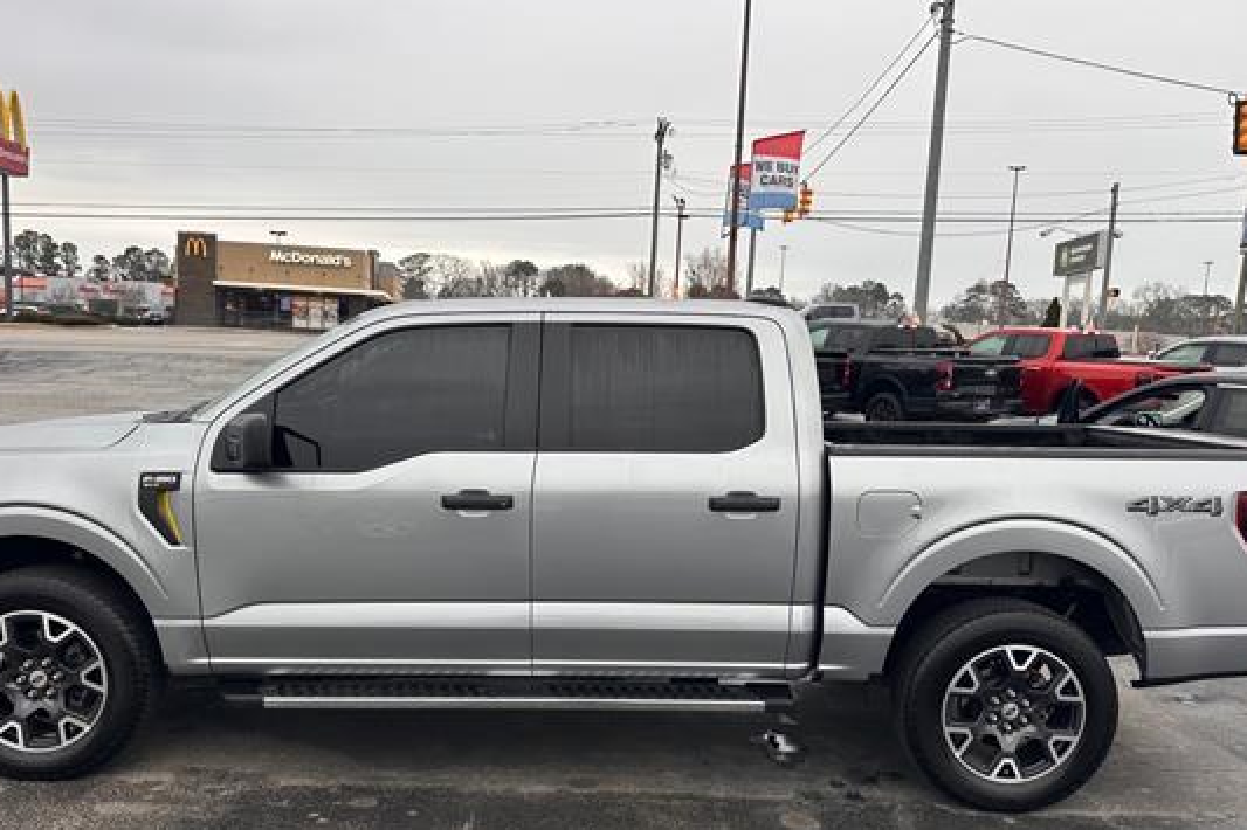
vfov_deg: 43.3
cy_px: 503
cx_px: 599
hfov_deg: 61.9
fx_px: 1039
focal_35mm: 30
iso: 80
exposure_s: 1/663
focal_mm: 6.86
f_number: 1.78
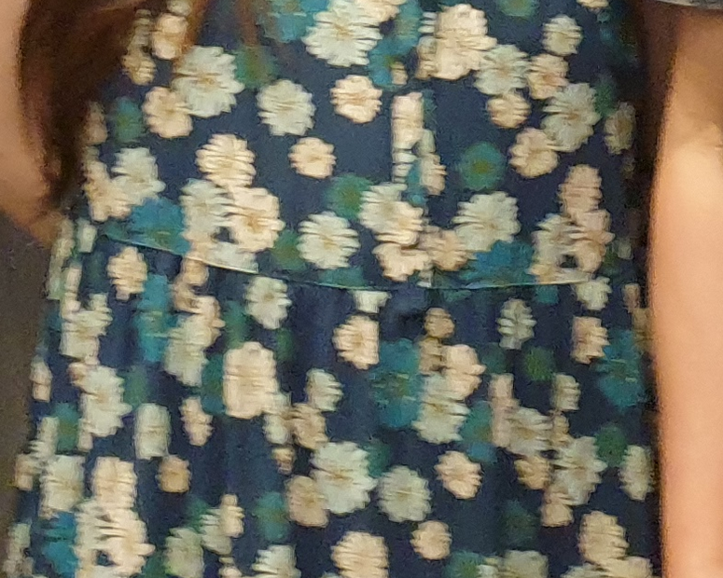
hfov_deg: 14.3
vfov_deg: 10.9
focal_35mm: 131
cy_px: -535
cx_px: 842
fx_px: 2803
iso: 320
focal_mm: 4.3
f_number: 1.5
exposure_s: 1/50
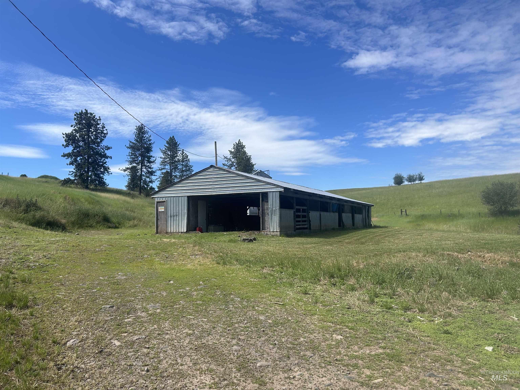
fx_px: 391
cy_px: 195
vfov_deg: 53.1
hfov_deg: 67.3
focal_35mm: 26
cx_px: 260
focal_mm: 5.7
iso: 50
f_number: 1.5
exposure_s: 1/3831
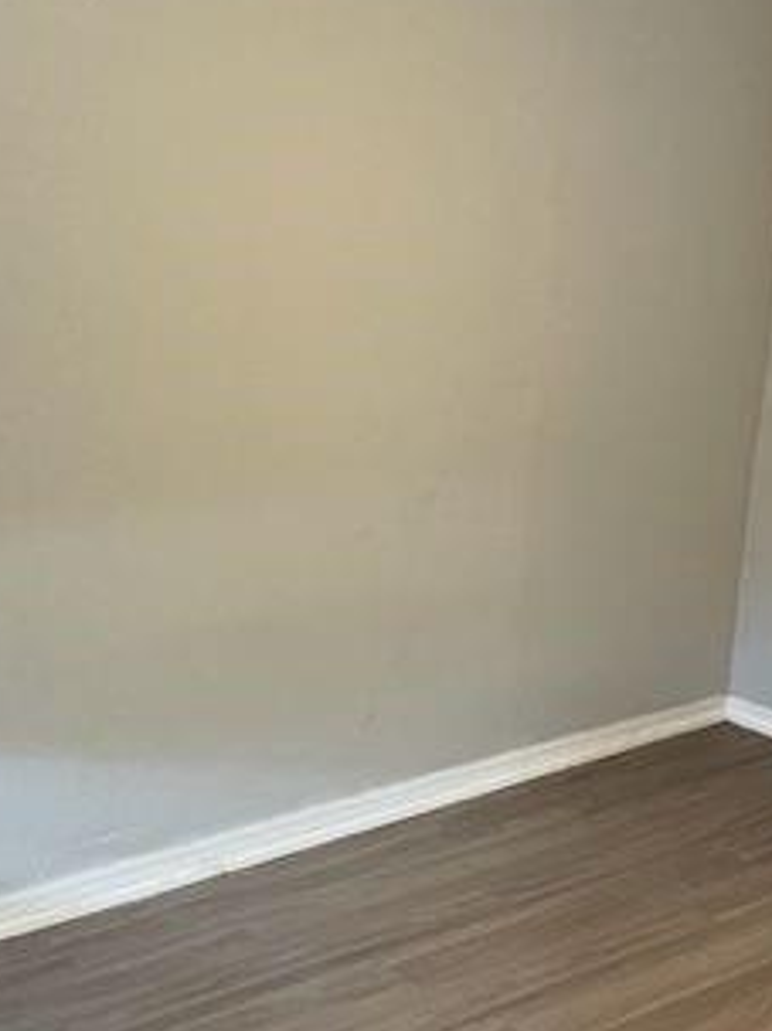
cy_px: 715
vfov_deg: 34.5
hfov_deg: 26.5
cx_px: 381
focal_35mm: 55
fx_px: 1637
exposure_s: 1/54
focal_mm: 4.2
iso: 500
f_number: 1.6
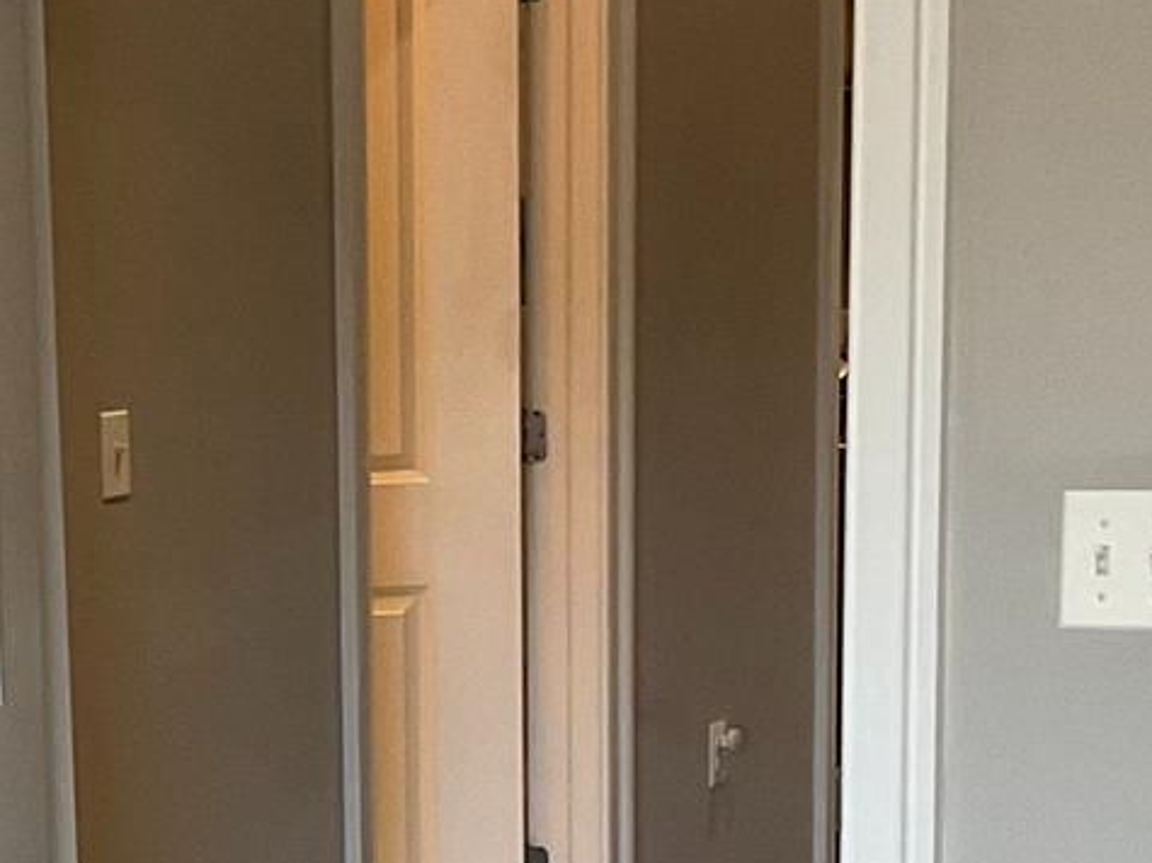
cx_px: -2
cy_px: 1210
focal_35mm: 125
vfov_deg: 11.5
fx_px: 4159
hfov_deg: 15.5
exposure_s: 1/60
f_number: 1.8
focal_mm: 3
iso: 80
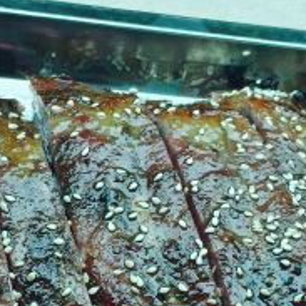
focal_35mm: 98
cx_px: 69
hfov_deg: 17.6
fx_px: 980
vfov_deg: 17.5
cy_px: 275
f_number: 2.2
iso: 40
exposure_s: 1/100
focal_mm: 4.15
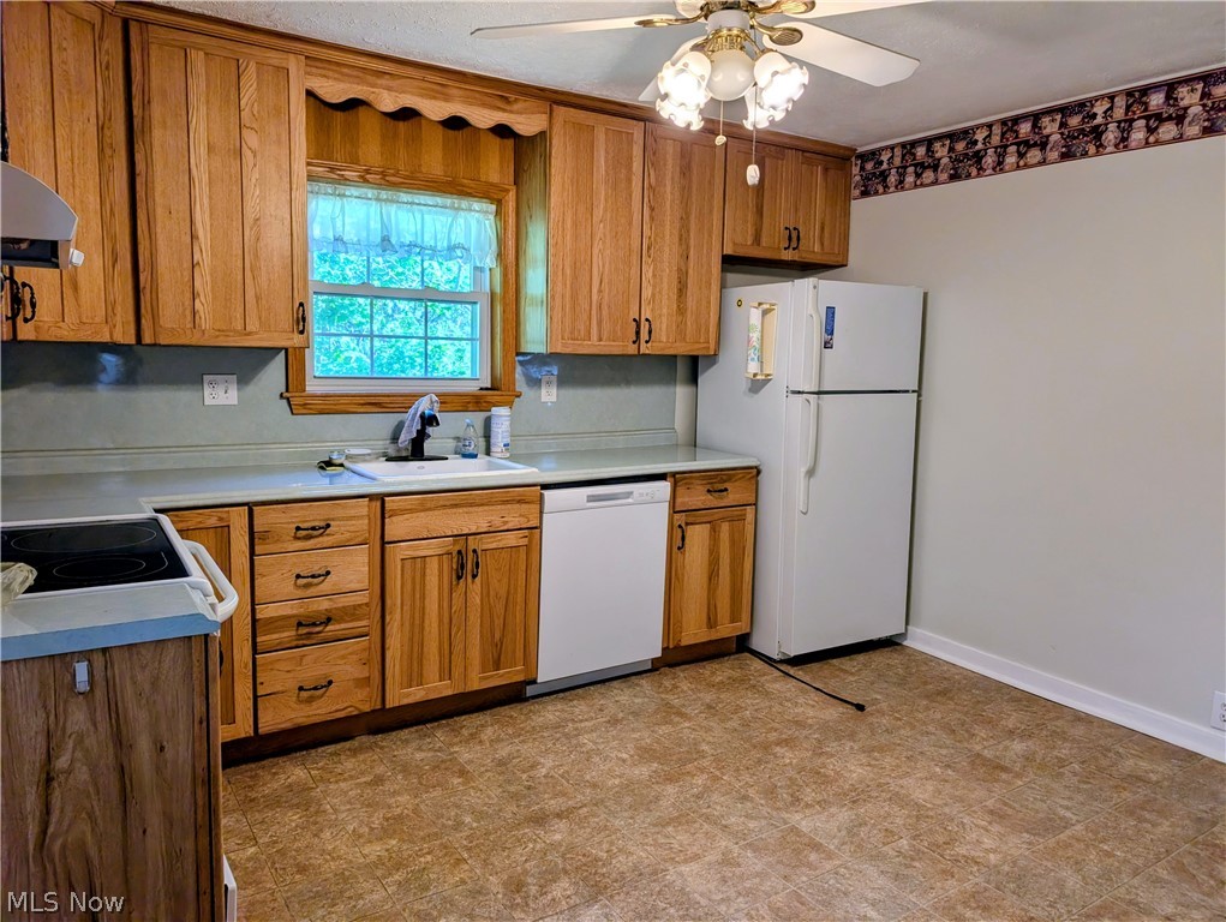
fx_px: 851
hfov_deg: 71.5
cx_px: 613
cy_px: 461
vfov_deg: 56.9
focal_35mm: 24
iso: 24
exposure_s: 1/363
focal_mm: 6.9
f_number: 1.68
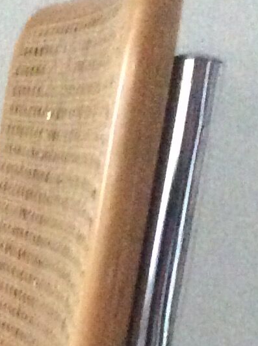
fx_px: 1555
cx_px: -208
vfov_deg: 11.6
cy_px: 659
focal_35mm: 156
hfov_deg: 9.1
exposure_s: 1/17
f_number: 2.4
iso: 640
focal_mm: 3.3
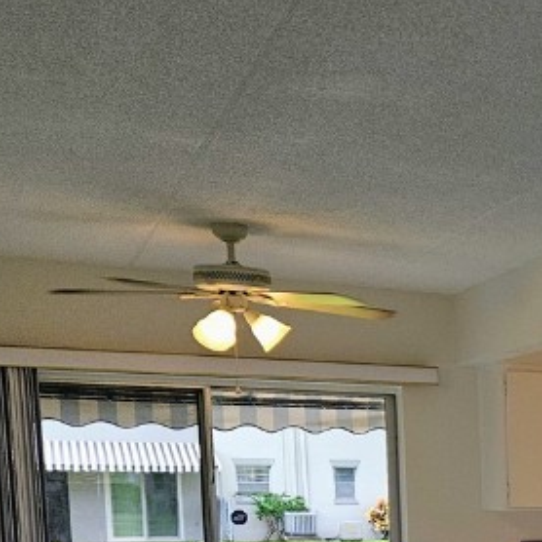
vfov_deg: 21.6
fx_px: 1329
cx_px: 844
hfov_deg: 19.6
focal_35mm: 75
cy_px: 630
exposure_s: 1/120
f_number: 1.8
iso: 40
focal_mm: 5.4
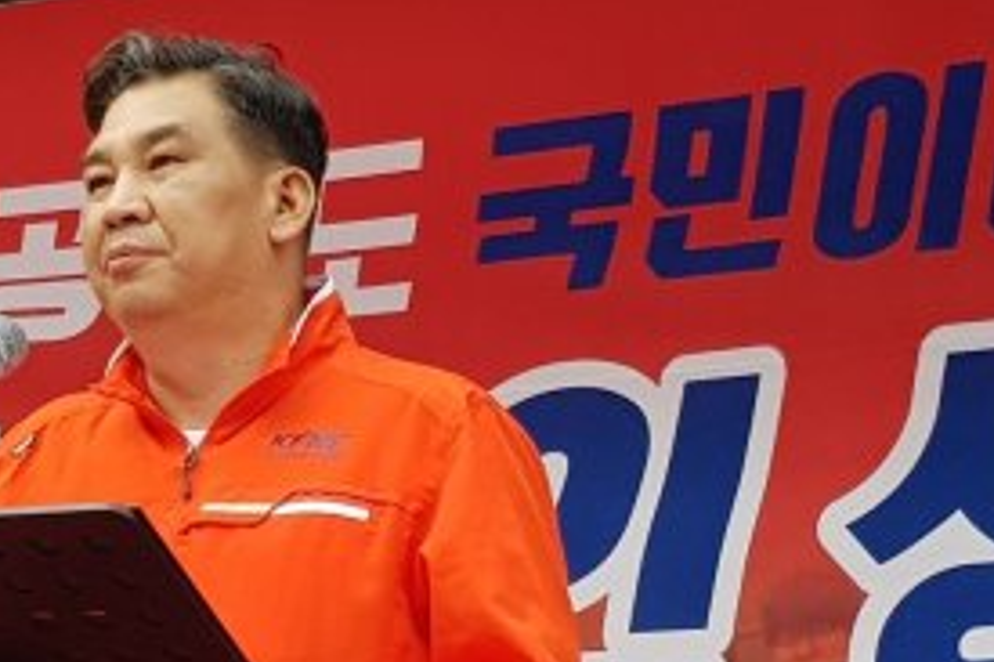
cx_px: 210
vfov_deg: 24.1
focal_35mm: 56
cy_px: 407
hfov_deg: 34.6
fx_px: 1545
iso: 40
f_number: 1.7
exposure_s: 1/387
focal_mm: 4.2
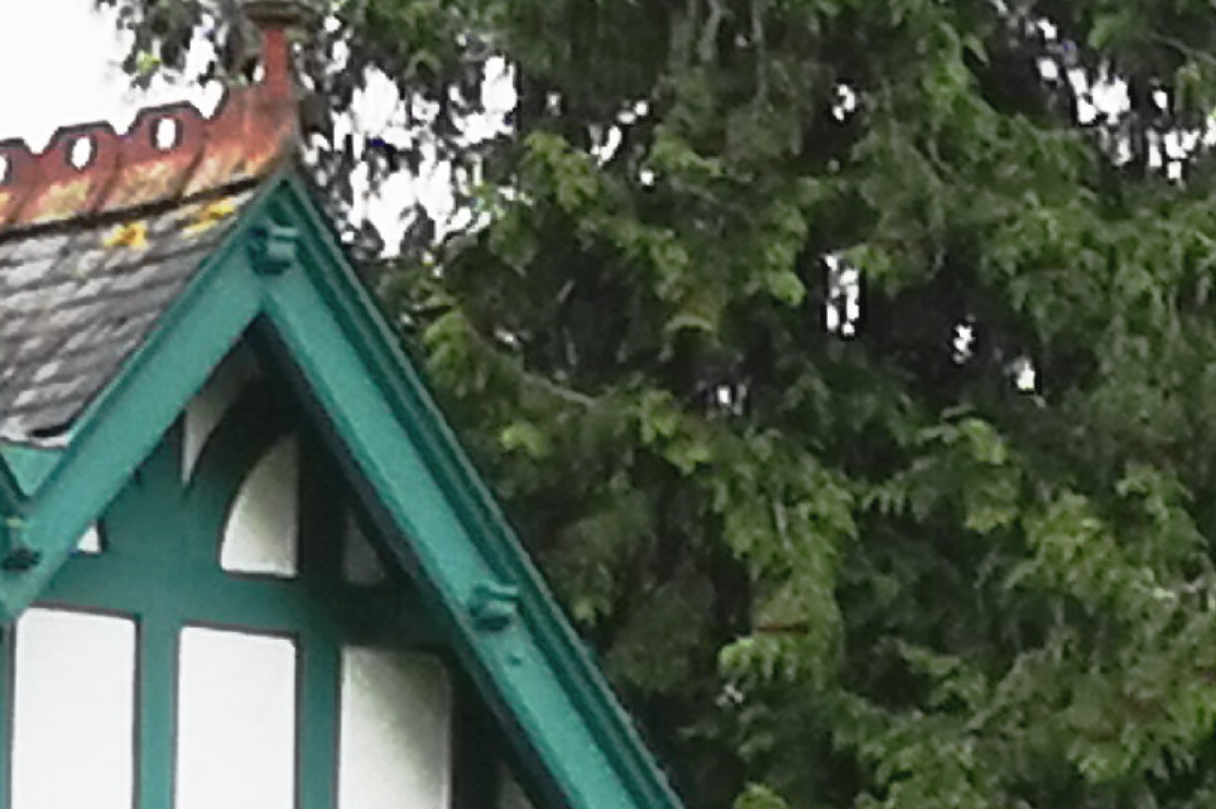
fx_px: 10905
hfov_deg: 6.3
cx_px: -808
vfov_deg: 4.2
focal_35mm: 323
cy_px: 1936
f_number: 1.8
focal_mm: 3.95
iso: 50
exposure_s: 3
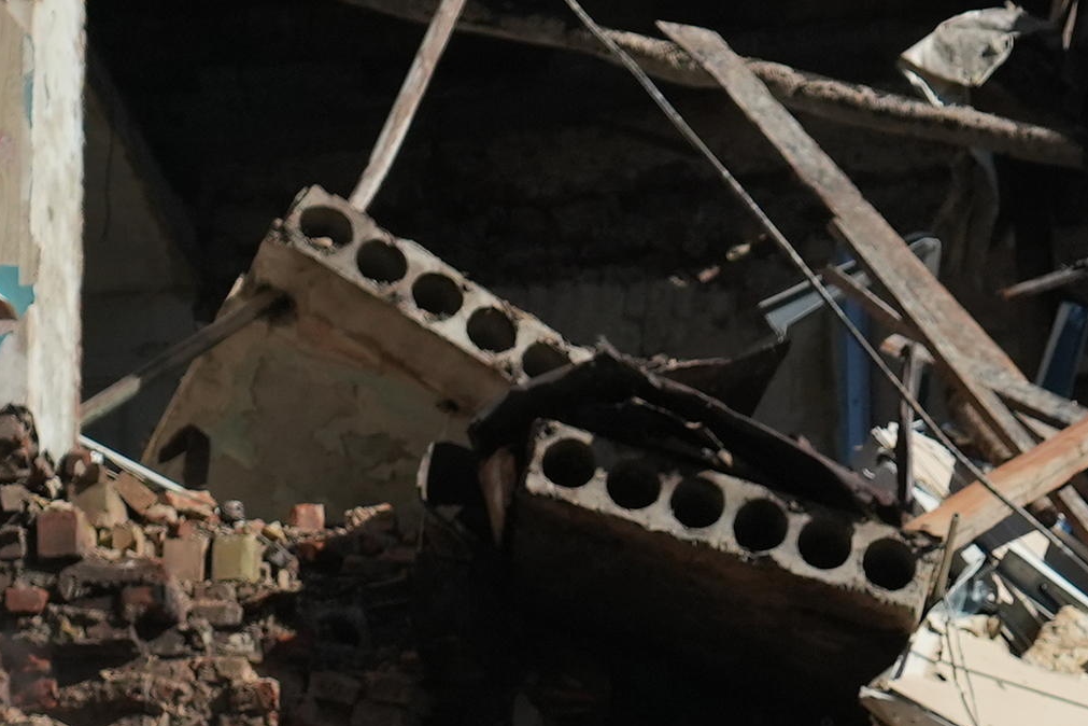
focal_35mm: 361
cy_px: 1175
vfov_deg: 3.8
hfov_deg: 5.7
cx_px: 1031
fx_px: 10909
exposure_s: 1/320
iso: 800
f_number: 4
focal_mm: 73
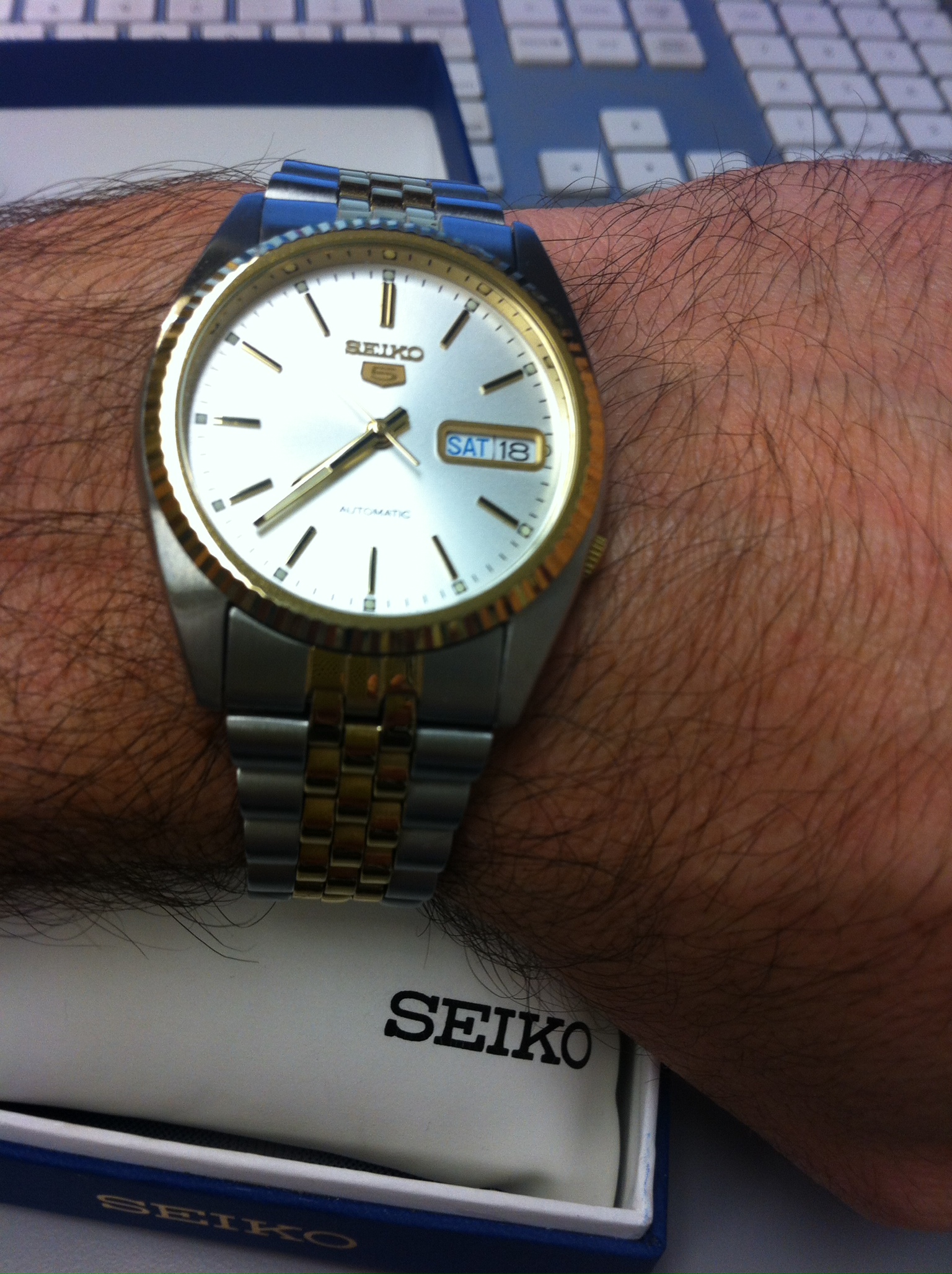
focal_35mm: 35
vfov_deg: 52.7
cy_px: 637
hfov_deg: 40.6
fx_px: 1287
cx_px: 476
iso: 80
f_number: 2.8
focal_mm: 3.85
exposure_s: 1/24
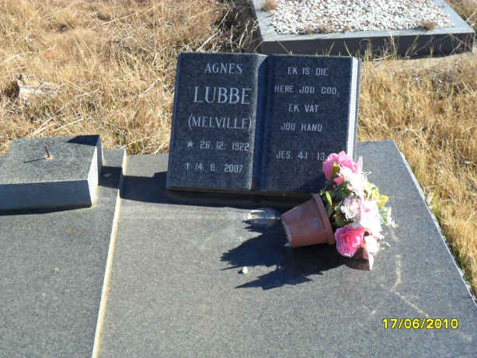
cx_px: 238
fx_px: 717
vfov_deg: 28.1
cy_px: 179
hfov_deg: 36.8
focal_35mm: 52
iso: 100
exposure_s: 1/250
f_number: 5
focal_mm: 9.3
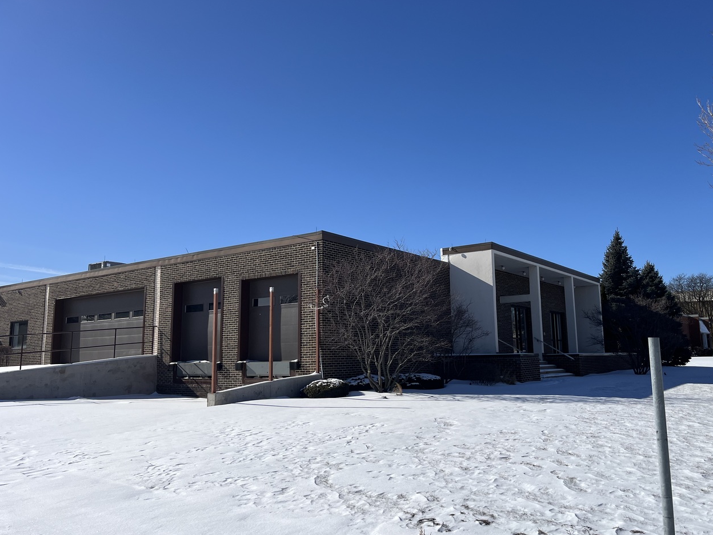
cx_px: 374
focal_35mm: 30
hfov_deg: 59.9
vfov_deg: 46.8
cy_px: 255
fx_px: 618
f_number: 1.6
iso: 50
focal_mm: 5.1
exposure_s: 1/7353
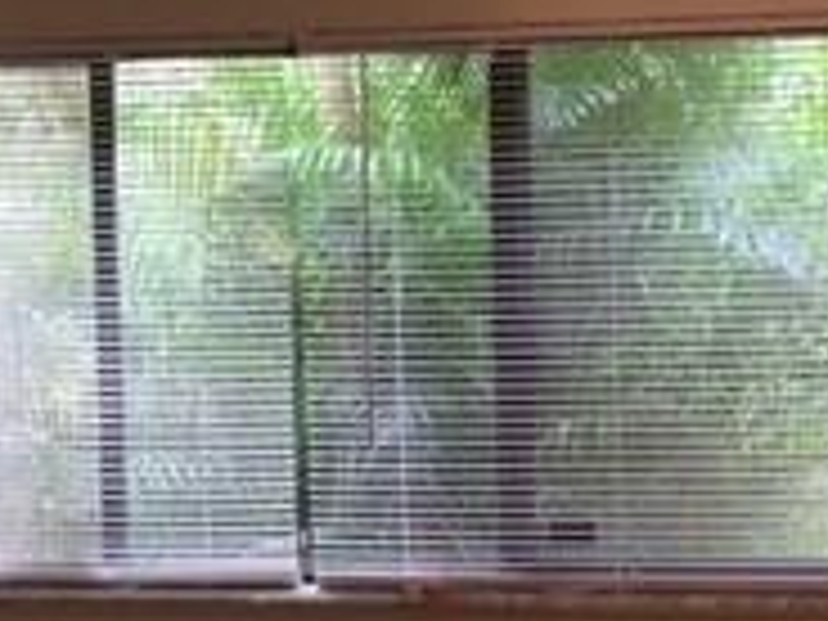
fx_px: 2416
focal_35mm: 101
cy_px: 378
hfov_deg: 19.4
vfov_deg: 14.6
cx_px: 320
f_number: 2.2
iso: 50
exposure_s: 1/30
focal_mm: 4.15
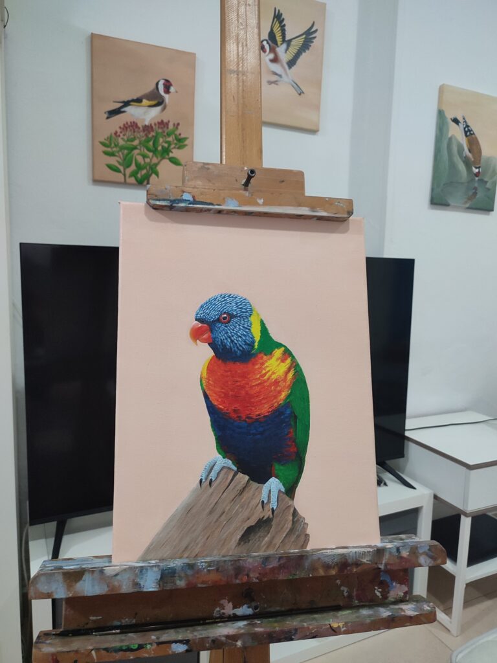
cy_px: 332
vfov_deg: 69.4
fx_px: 479
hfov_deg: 54.9
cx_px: 248
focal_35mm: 25
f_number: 1.9
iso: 1763
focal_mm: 6.04
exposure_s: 1/17
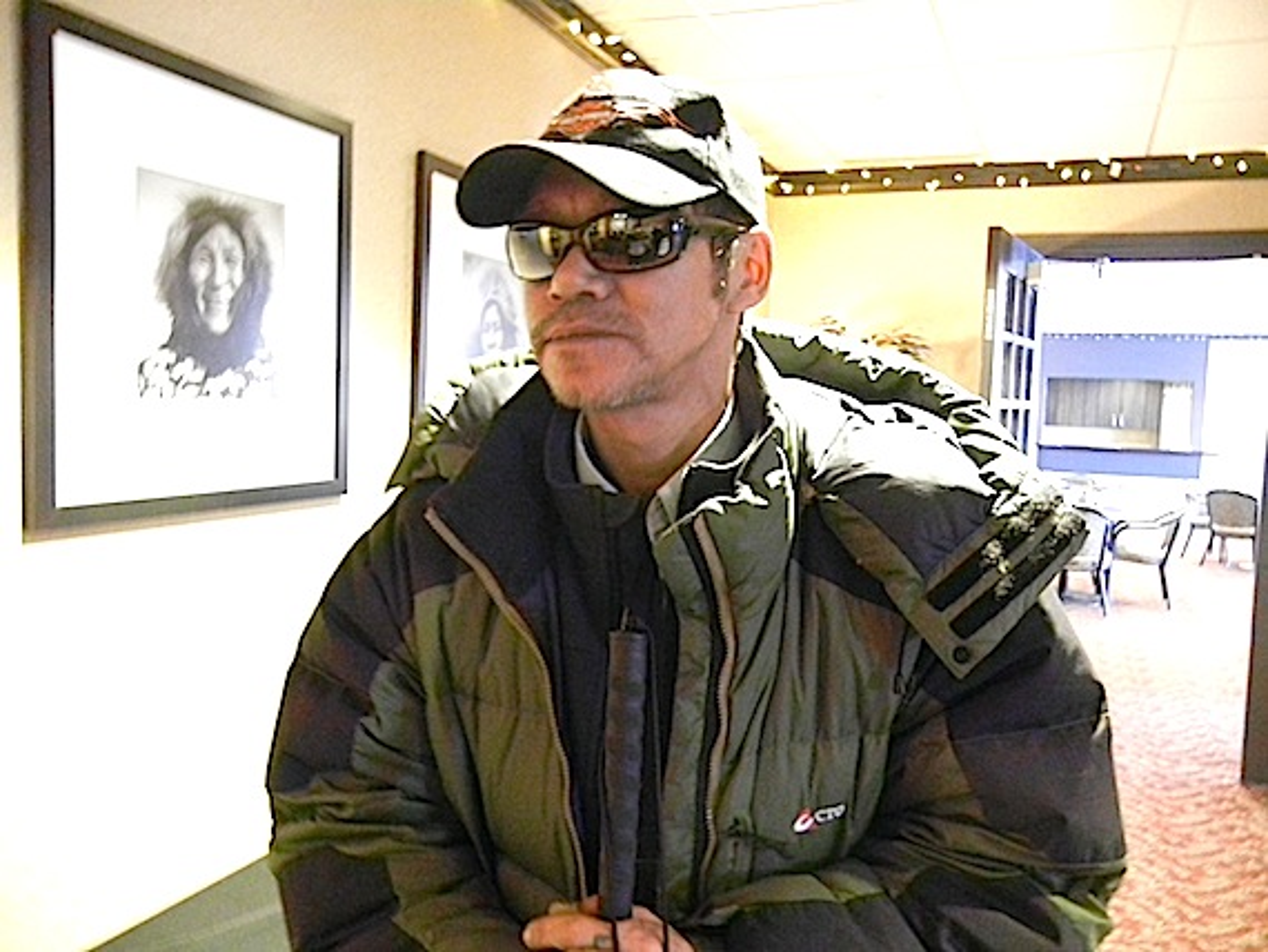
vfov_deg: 46.8
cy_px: 476
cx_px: 634
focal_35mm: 30
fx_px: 1099
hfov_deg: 59.9
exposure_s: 1/4.7
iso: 1600
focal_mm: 5.4
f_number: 3.5
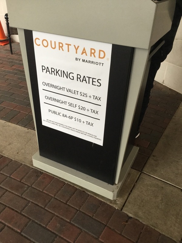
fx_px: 217
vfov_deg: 58.4
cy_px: 122
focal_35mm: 31
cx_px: 91
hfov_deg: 45.4
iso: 64
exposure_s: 1/30
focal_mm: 3.3
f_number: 2.4
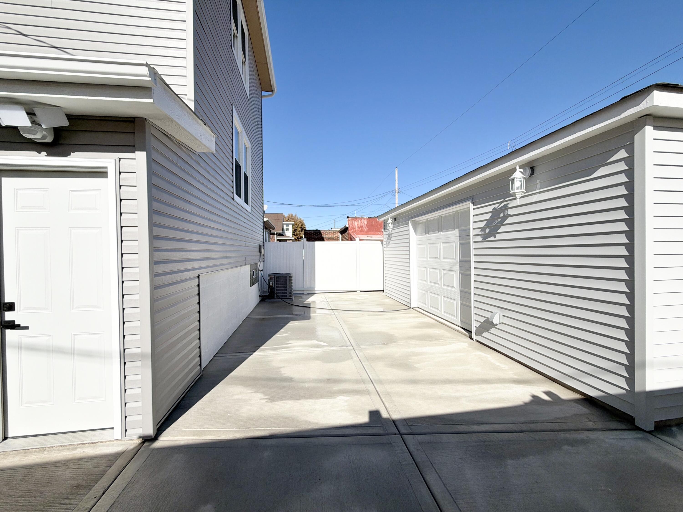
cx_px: 342
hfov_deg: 102.1
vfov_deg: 85.7
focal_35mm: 14
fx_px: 276
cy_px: 256
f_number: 2.2
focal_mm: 2.22
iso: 20
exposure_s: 1/1613
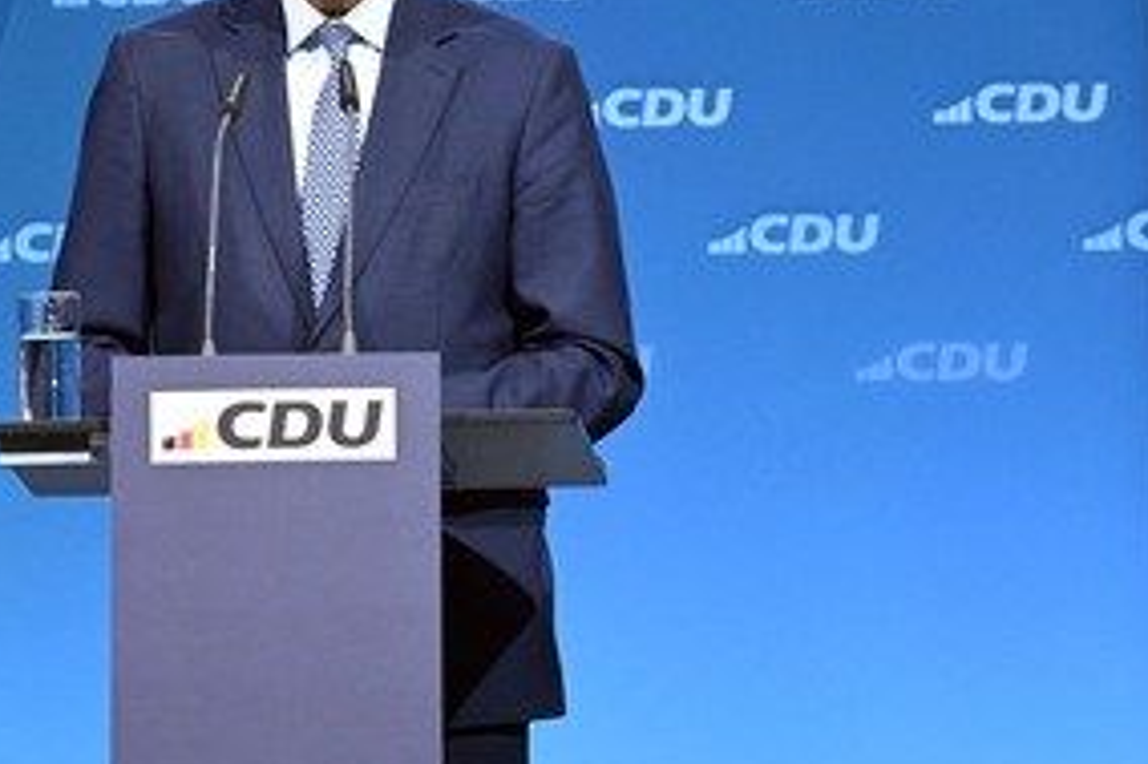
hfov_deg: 6.5
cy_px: 234
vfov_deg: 4.3
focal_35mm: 318
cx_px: 265
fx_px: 10134
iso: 5000
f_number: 6.3
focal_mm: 200
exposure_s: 1/400
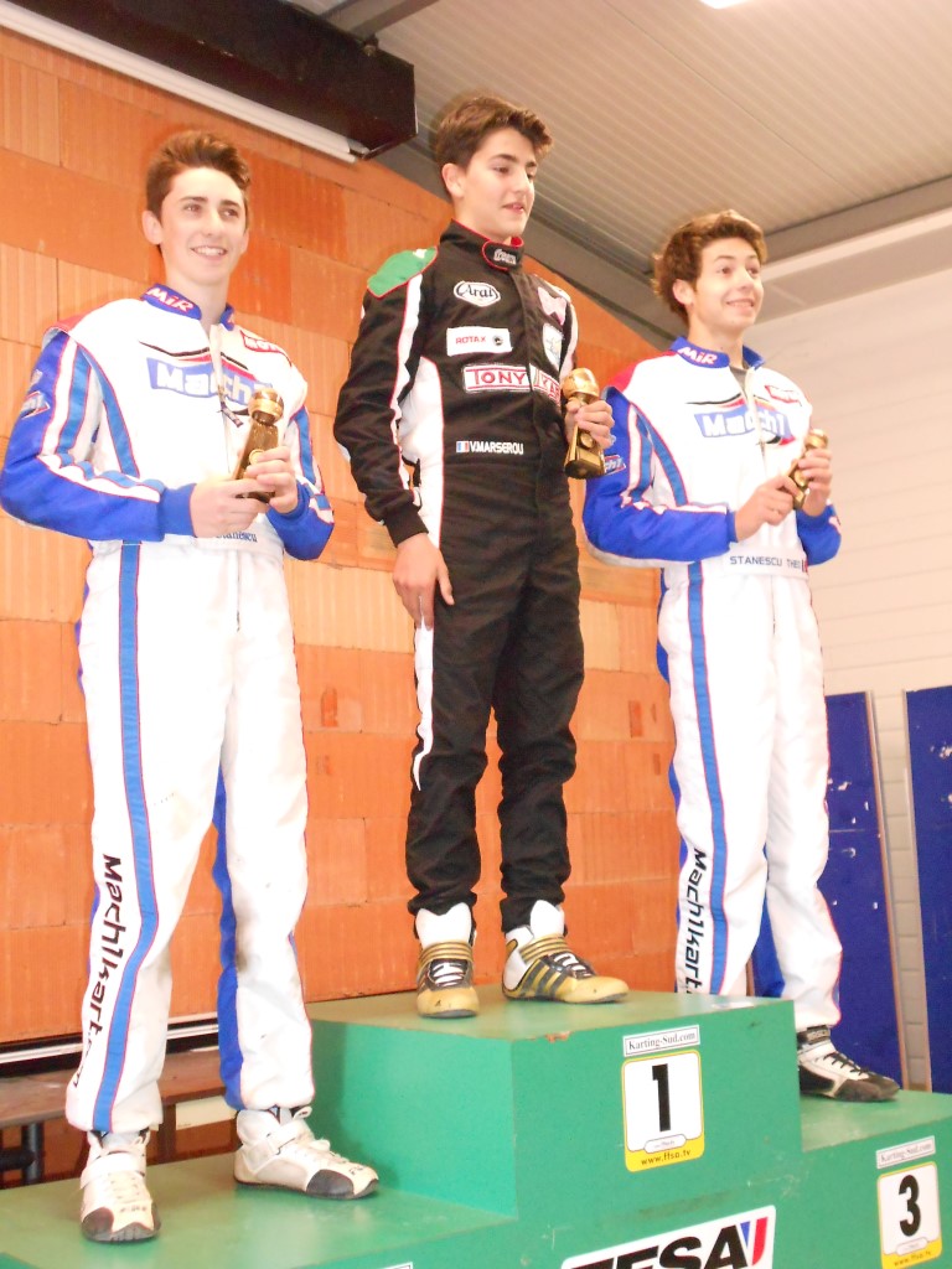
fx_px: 1577
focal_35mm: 43
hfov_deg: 33.6
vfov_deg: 43.9
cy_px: 634
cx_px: 476
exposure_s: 1/30
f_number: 4.2
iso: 800
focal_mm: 7.9
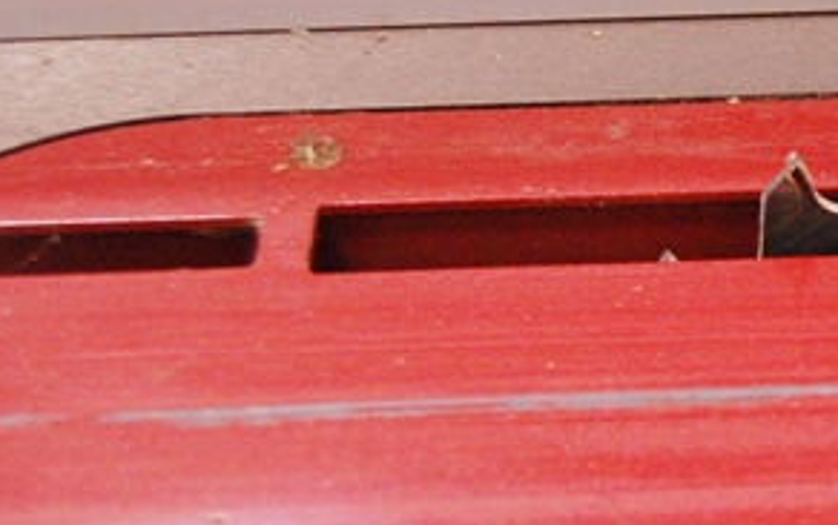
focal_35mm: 151
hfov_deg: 13.2
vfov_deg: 8.7
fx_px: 3451
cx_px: 1217
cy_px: 204
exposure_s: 1/50
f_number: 4.5
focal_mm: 32
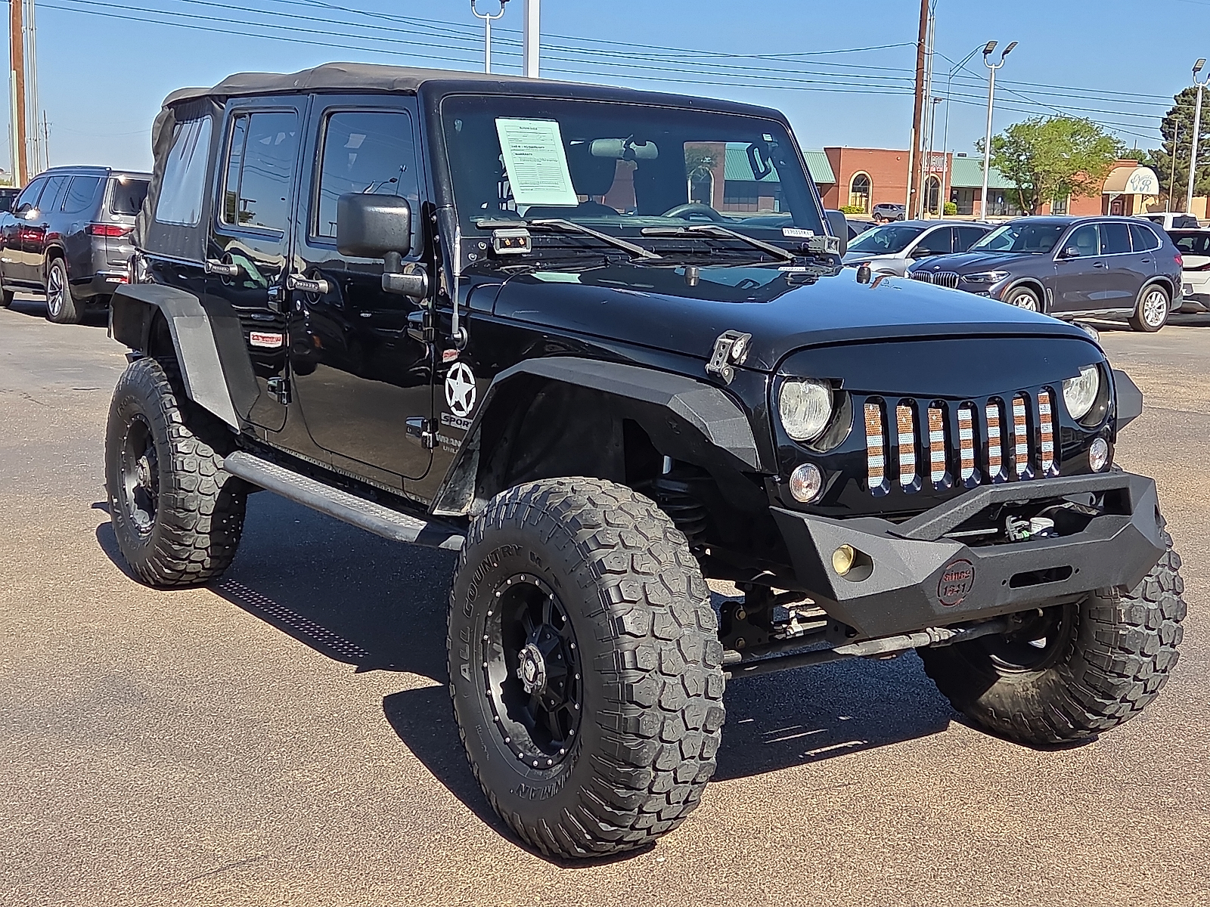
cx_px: 605
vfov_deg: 32.9
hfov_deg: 42.9
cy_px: 454
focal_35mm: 44
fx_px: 1538
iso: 25
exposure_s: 1/1250
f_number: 1.8
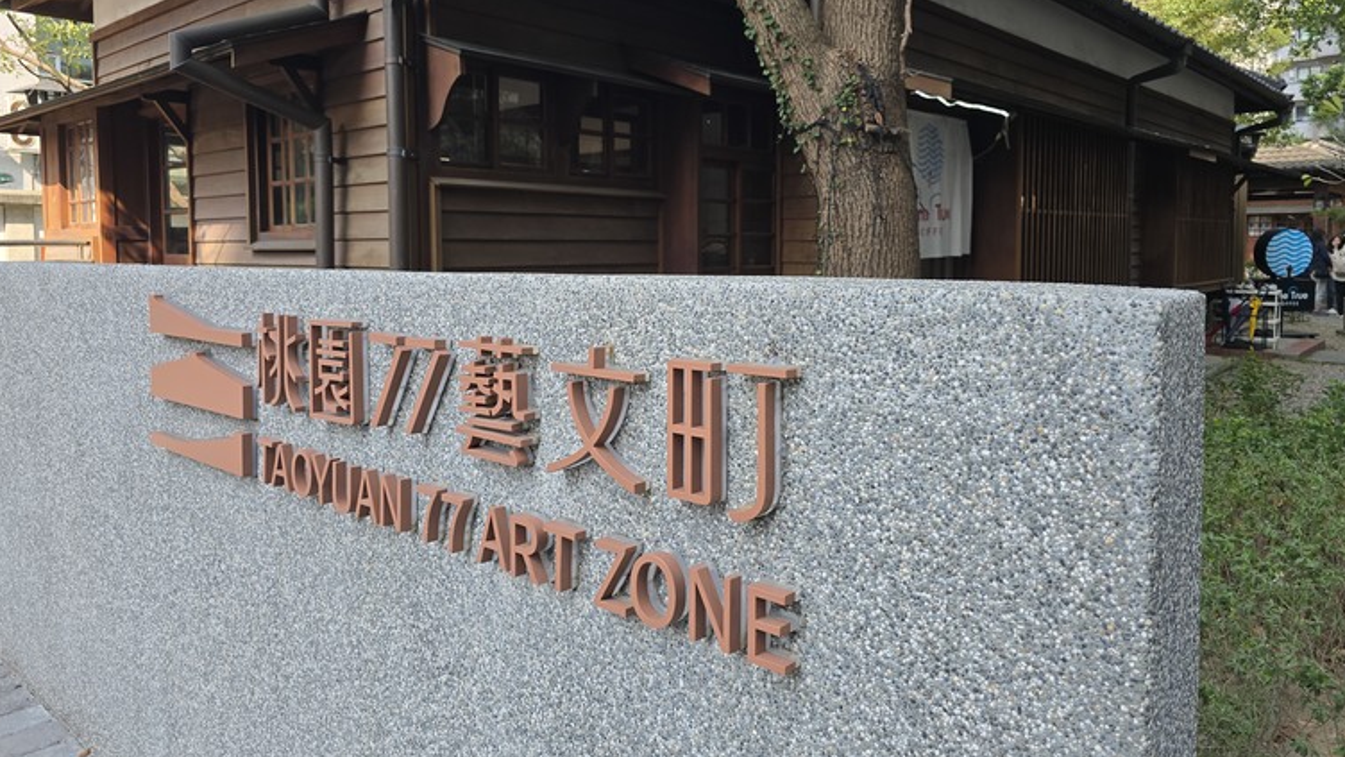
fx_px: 927
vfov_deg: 44.2
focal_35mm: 26
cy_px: 312
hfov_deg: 71.9
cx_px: 653
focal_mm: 6.3
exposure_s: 1/215
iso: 12
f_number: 1.7
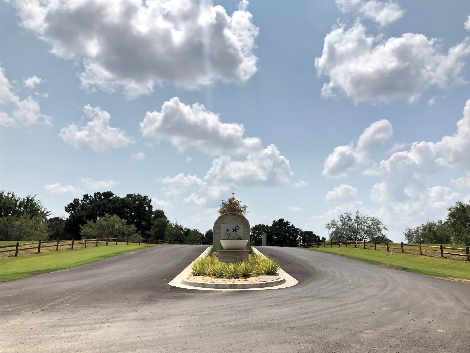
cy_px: 176
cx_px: 235
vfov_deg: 49.7
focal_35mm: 28
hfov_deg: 63.4
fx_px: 380
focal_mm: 3.99
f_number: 1.8
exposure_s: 1/3472
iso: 20
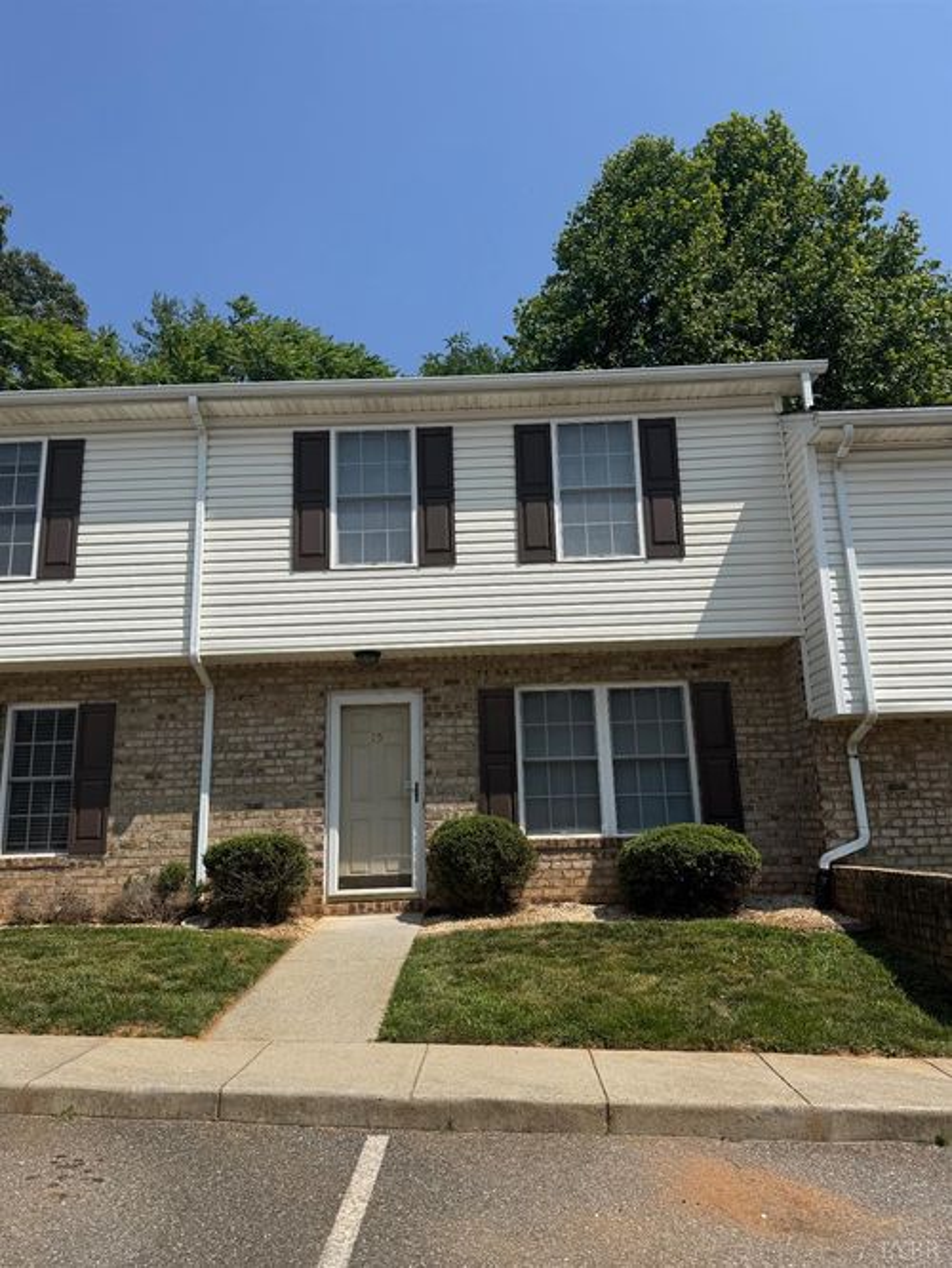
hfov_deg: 56.8
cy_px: 634
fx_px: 879
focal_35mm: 24
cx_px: 476
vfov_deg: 71.6
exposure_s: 1/5814
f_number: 1.78
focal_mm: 6.76
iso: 80
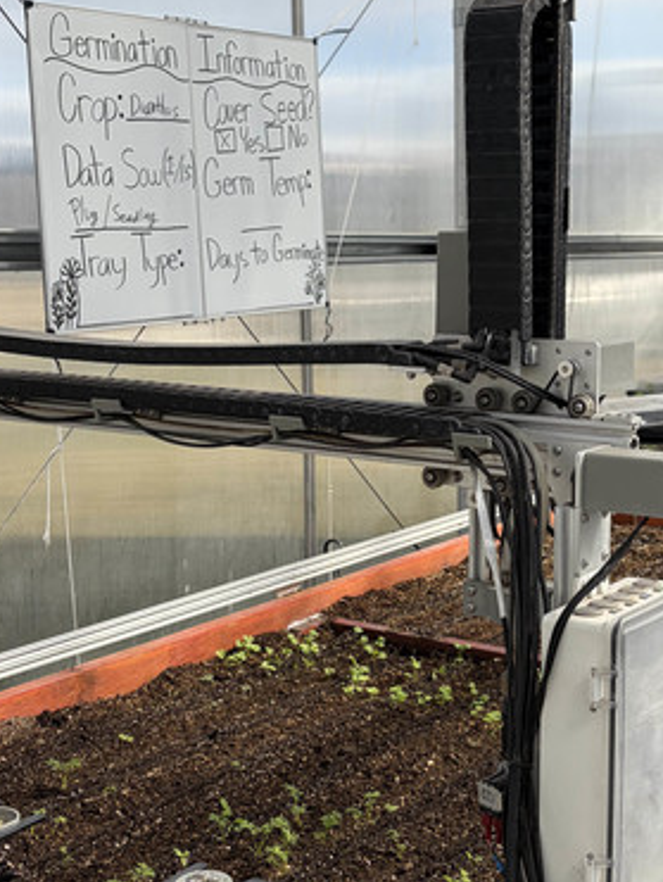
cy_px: 426
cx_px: 430
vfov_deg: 34.3
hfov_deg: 26.0
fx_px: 1428
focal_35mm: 56
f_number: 1.6
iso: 50
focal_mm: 5.96
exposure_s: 1/4065
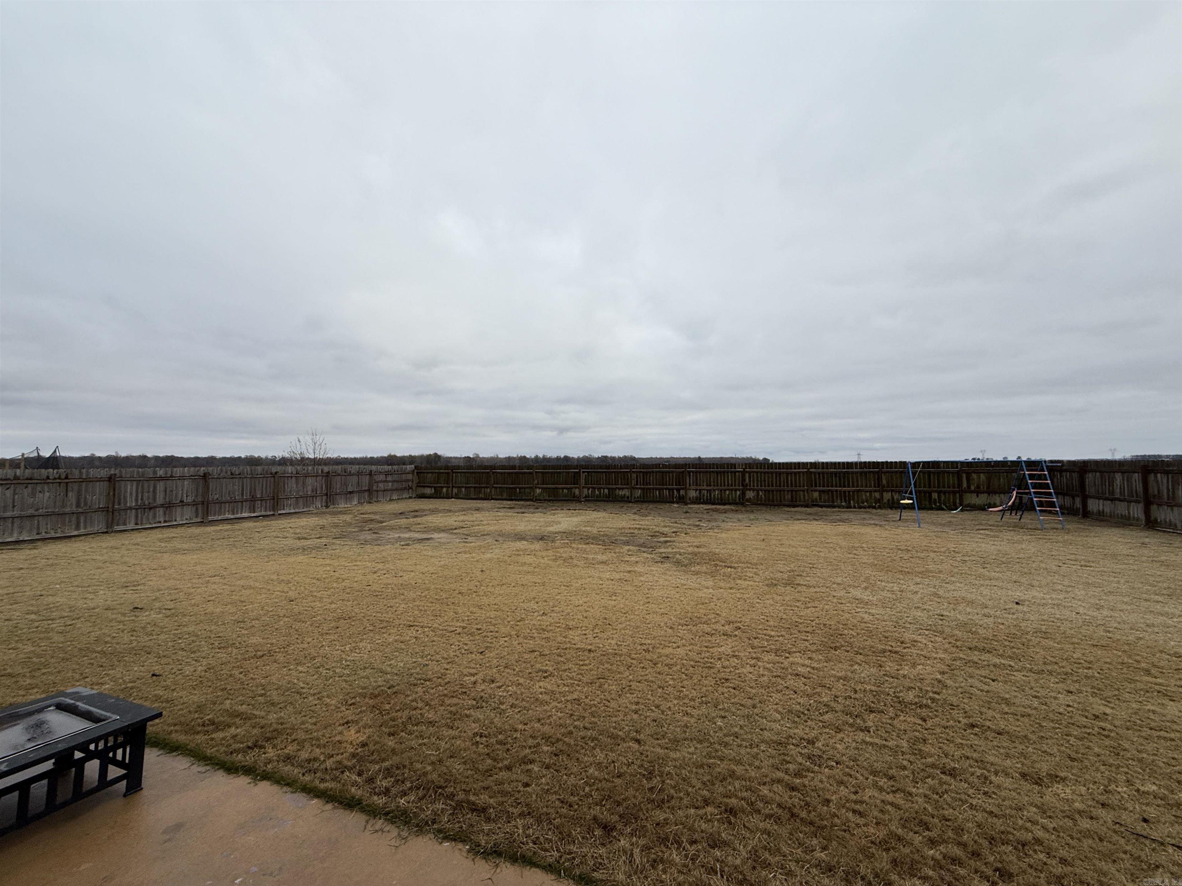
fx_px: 478
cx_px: 591
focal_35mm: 14
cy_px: 443
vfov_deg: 85.7
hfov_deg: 102.1
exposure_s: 1/275
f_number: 2.2
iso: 50
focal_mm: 2.22
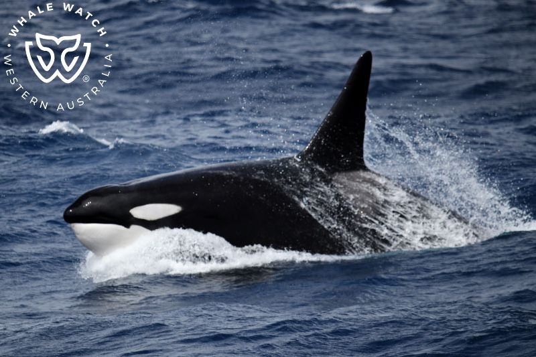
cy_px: 178
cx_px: 268
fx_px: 8931
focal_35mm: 600
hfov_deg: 3.4
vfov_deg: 2.3
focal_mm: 600
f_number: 6.3
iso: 1000
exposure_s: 1/8000
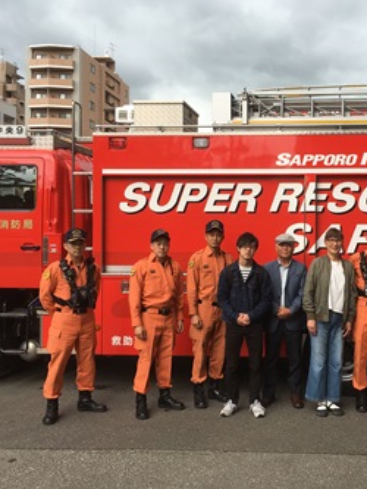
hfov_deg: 35.5
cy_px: 244
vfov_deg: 47.8
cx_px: 298
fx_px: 551
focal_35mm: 39
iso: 25
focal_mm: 4.15
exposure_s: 1/196
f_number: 2.2
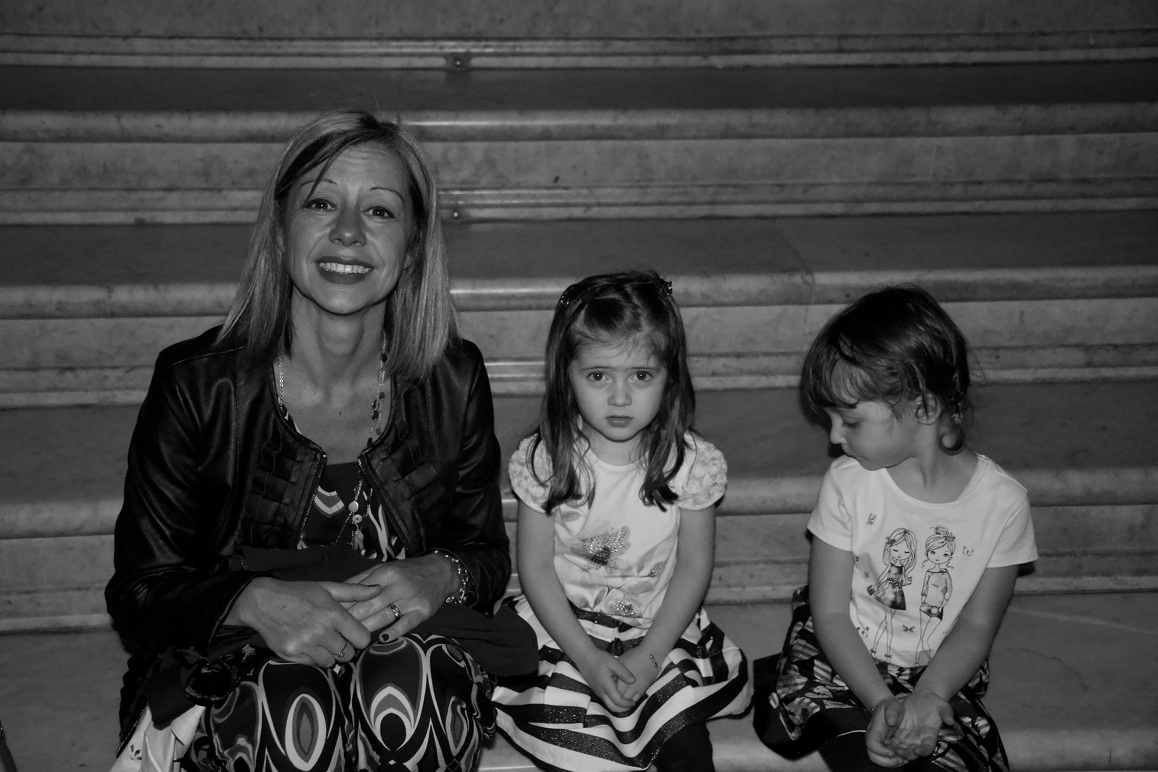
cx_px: 579
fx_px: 1287
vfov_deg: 33.4
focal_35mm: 40
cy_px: 386
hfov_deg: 48.5
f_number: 4
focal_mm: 27
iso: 4000
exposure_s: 1/250
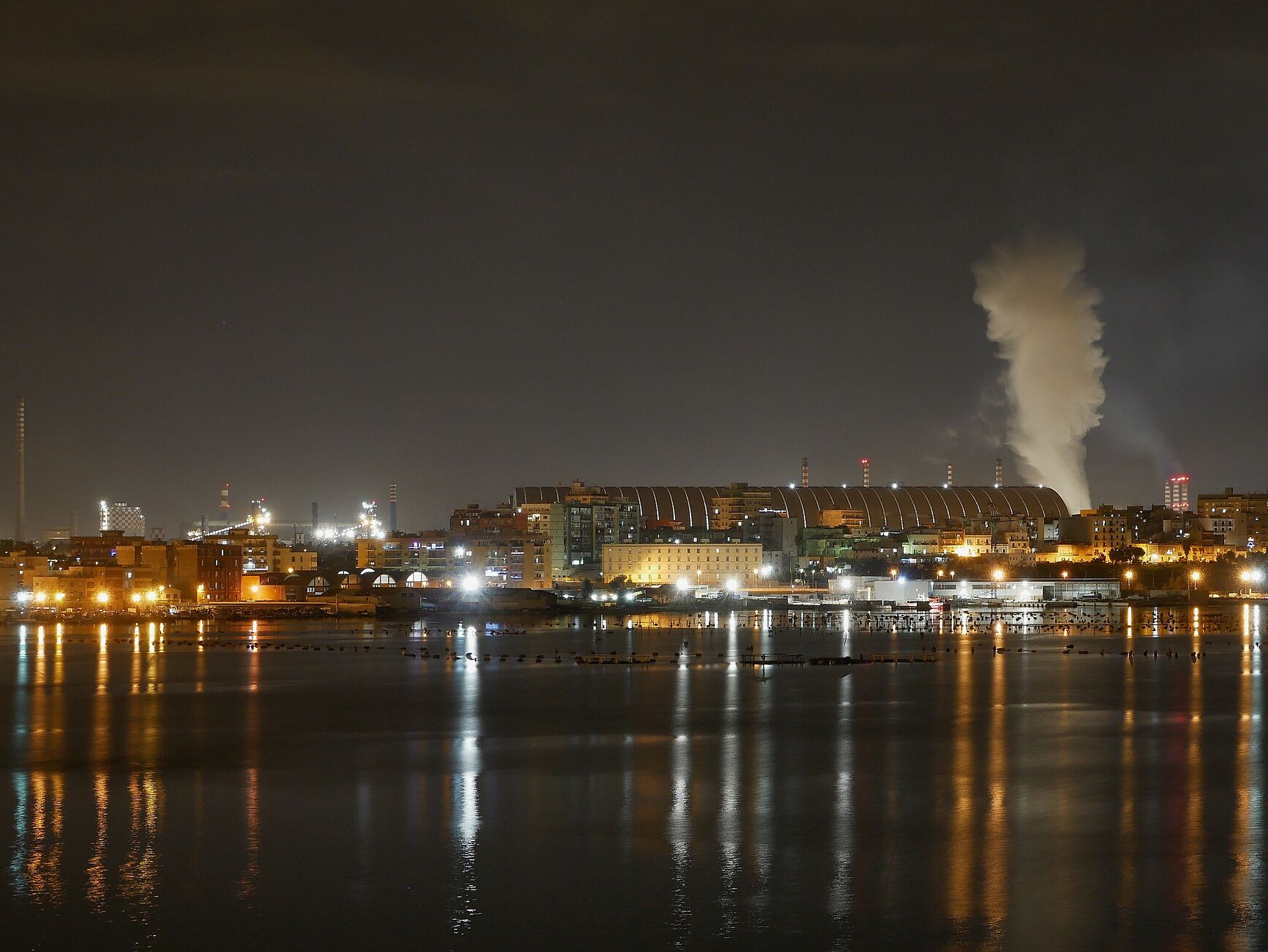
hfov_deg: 21.9
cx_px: 833
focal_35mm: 89
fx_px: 3261
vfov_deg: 16.6
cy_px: 544
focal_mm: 32
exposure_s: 15
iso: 200
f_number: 8
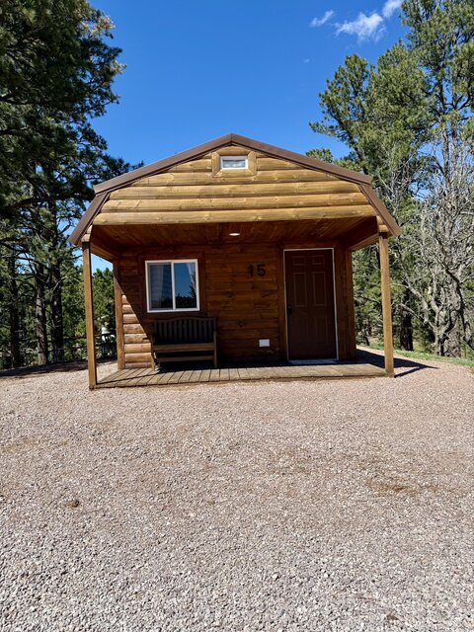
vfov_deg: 71.6
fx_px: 438
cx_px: 237
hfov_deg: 56.8
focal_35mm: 24
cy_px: 316
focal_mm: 6.76
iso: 80
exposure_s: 1/4975
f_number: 1.78
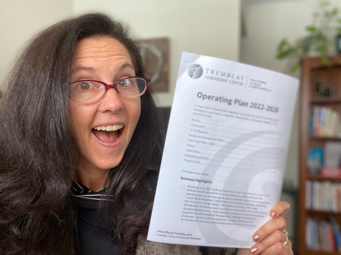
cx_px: 170
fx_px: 296
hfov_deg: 60.0
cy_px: 128
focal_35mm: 30
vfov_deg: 46.8
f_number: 2.2
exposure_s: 1/30
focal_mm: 2.71
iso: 400
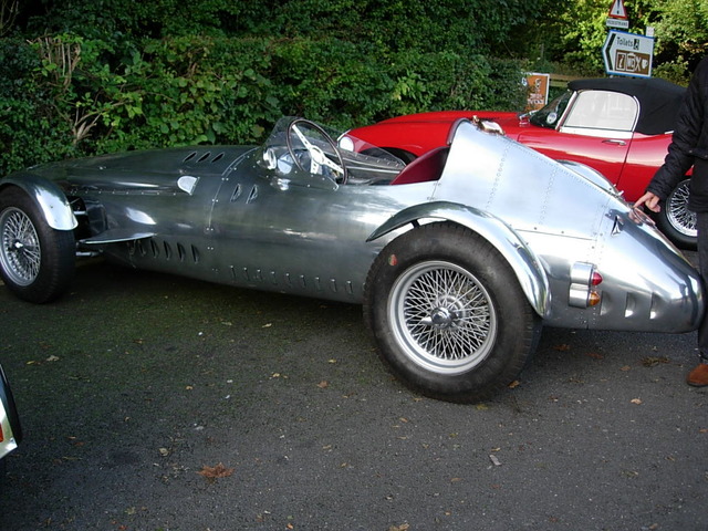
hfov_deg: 49.0
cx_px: 354
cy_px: 266
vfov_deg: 37.7
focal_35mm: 38
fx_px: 777
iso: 64
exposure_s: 1/166
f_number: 2.8
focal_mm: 7.8
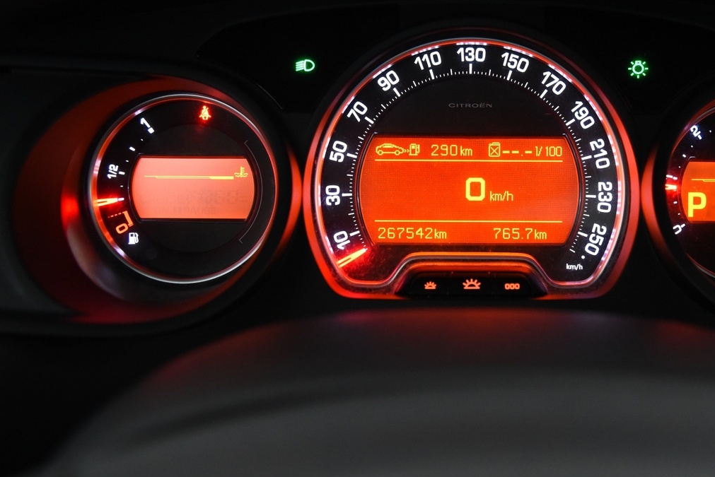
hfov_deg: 35.3
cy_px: 177
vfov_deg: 24.1
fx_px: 1113
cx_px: 470
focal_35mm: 56
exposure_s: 1/50
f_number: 4
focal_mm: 35
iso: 4000
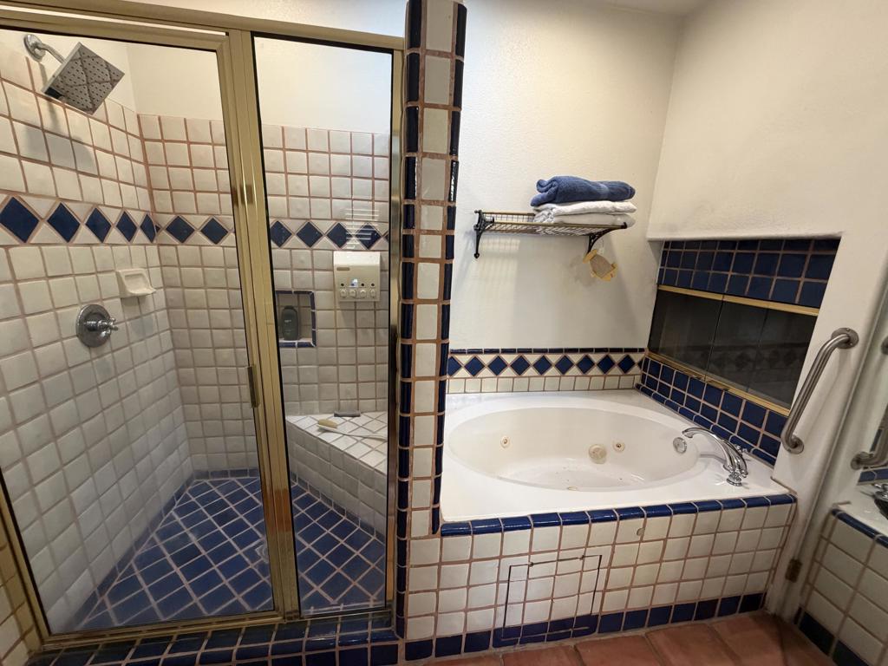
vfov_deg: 85.7
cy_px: 333
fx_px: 359
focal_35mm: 14
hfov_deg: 102.1
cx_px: 444
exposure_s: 1/120
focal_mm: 2.22
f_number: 2.2
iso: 320
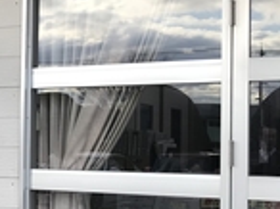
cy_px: 141
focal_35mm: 96
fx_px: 775
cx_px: -35
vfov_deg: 15.3
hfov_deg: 19.5
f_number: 1.8
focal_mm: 3.99
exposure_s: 1/422
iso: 20
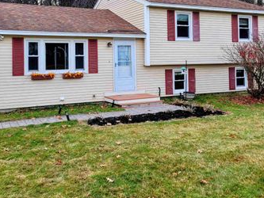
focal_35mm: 39
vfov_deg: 36.2
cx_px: 120
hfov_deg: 47.8
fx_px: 298
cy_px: 57
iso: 40
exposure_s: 1/377
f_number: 1.8
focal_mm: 5.4
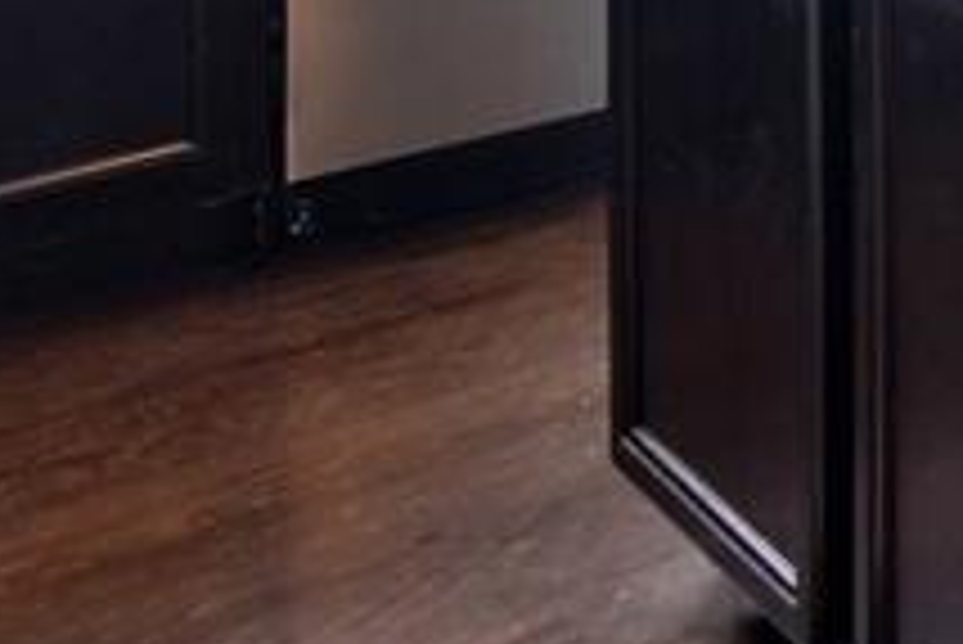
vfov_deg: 13.2
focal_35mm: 86
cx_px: 2124
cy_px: -743
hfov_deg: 15.9
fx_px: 2302
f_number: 8
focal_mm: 12
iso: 200
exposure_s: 1/30
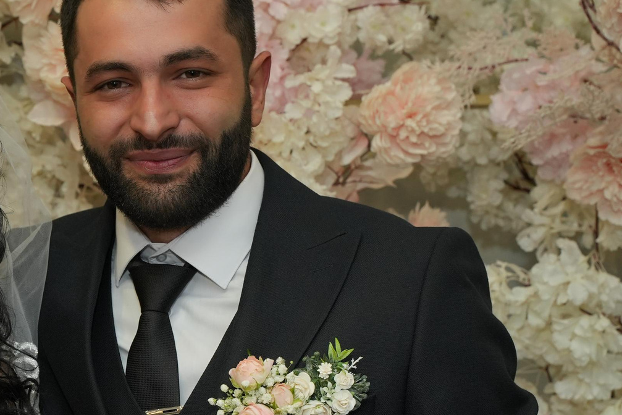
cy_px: 381
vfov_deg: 11.2
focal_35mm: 122
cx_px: -22
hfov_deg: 16.4
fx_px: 2108
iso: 800
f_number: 5
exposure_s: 1/250
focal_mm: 48
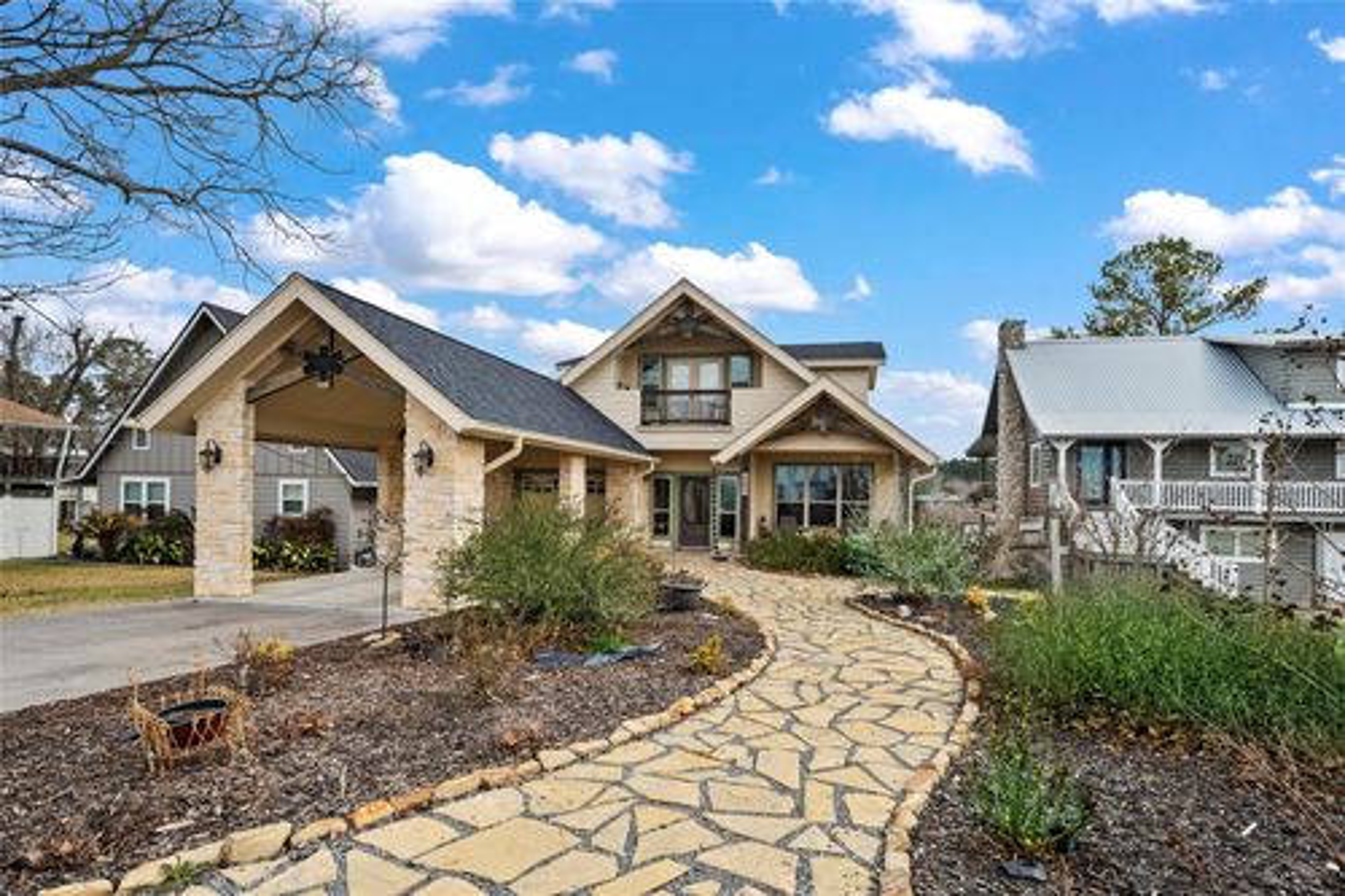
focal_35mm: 16
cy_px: 448
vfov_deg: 73.7
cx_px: 672
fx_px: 598
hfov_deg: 96.8
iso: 100
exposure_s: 1/250
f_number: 4
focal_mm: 16
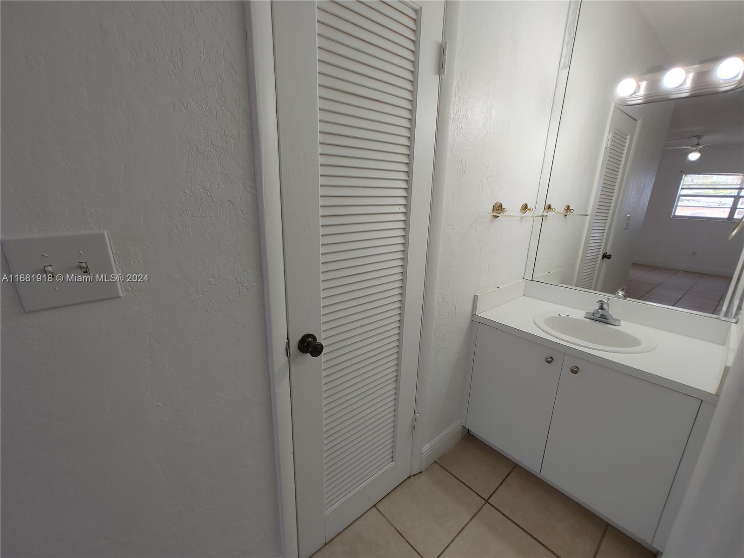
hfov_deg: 98.2
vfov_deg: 81.7
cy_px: 279
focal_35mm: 15
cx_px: 372
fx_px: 322
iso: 50
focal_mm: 1.78
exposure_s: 1/60
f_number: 1.9
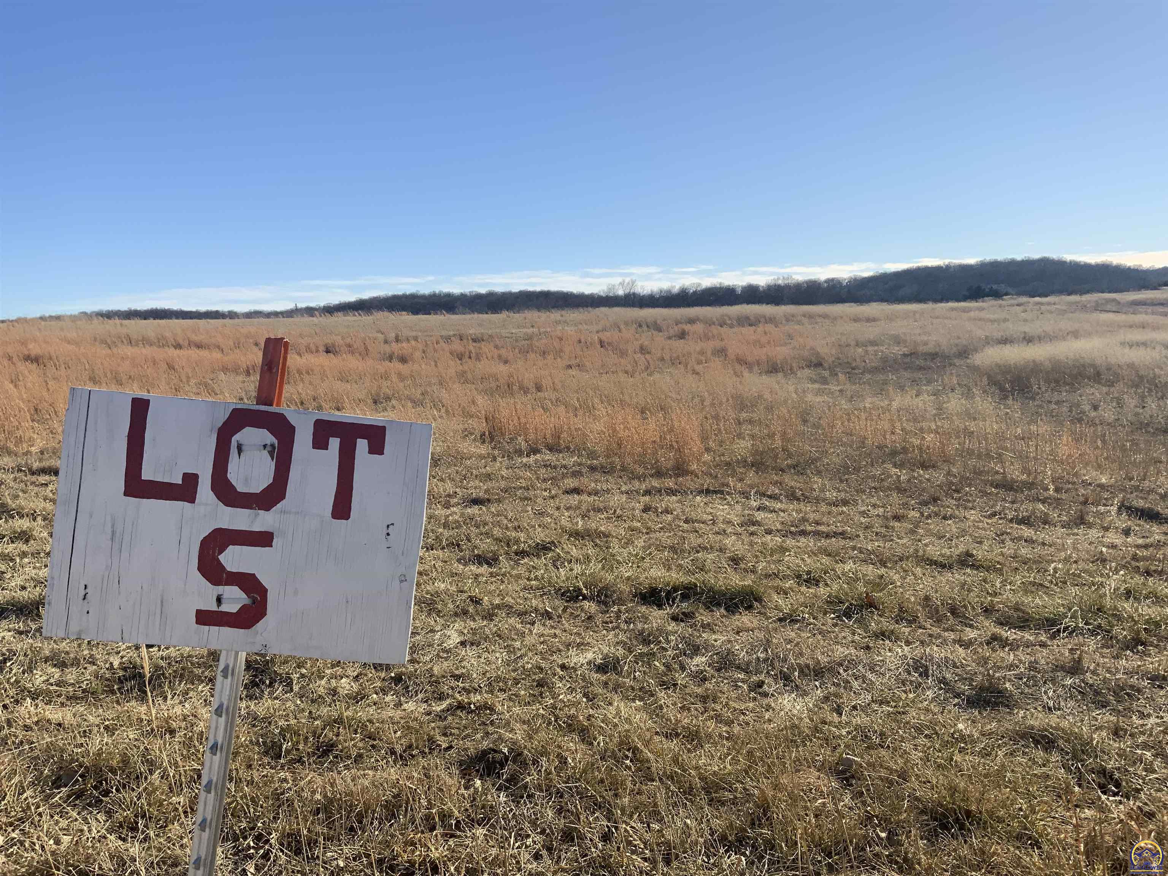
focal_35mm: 29
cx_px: 584
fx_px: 979
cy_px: 438
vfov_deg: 48.2
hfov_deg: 61.7
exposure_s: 1/2320
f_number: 1.8
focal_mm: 3
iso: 16
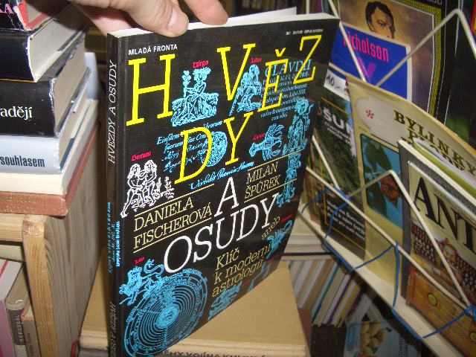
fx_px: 481
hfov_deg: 52.6
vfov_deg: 40.7
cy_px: 178
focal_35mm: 35
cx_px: 238
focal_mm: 5.8
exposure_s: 1/60
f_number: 2.6
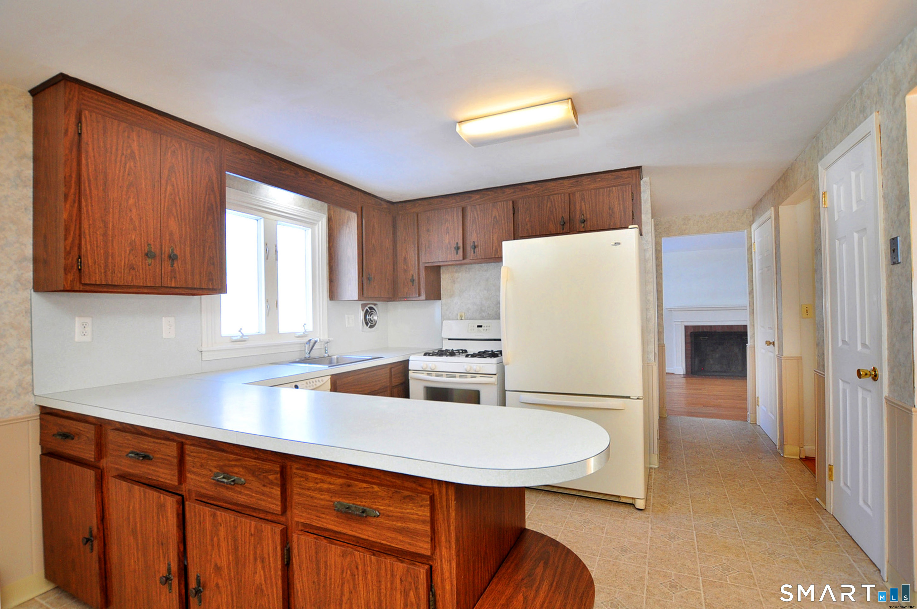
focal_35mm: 15
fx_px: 382
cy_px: 304
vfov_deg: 77.2
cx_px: 458
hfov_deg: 100.5
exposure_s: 1/100
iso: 400
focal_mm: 10
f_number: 4.5
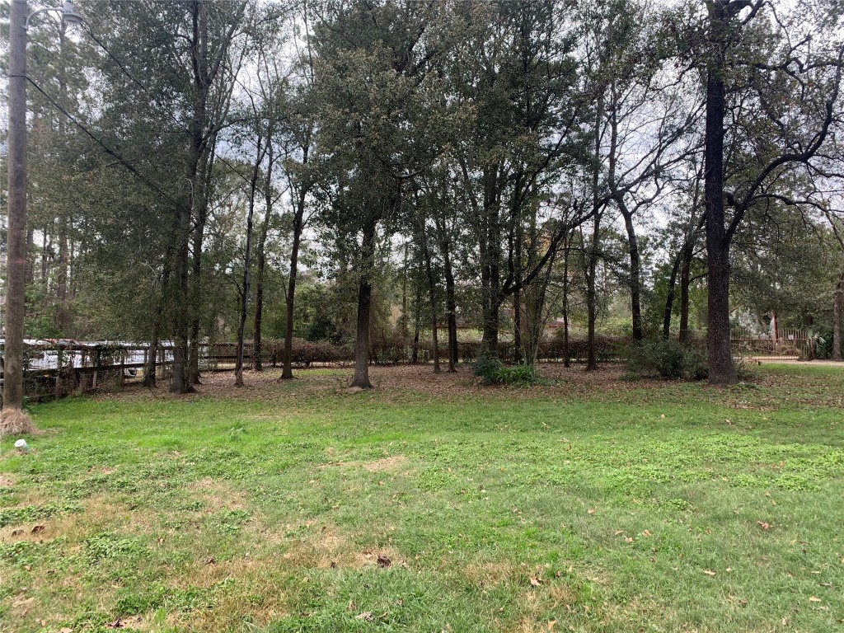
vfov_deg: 53.1
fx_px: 634
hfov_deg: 67.3
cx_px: 422
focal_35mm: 26
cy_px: 316
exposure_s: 1/122
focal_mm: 4.25
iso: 25
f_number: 1.8
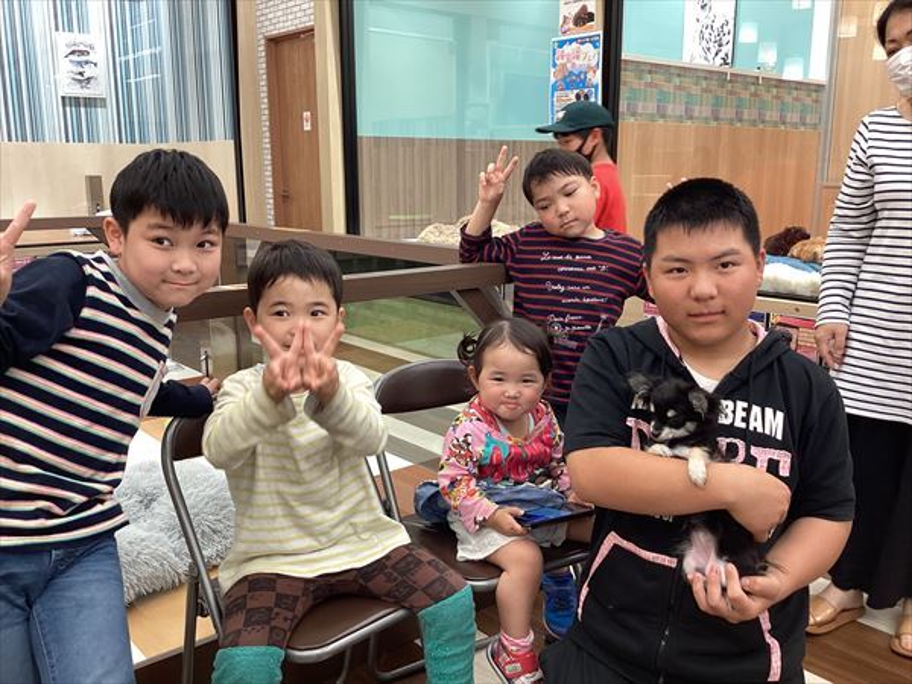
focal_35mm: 31
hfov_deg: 58.4
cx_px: 456
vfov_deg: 45.4
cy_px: 342
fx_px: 817
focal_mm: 3.3
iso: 80
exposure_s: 1/60
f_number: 2.4
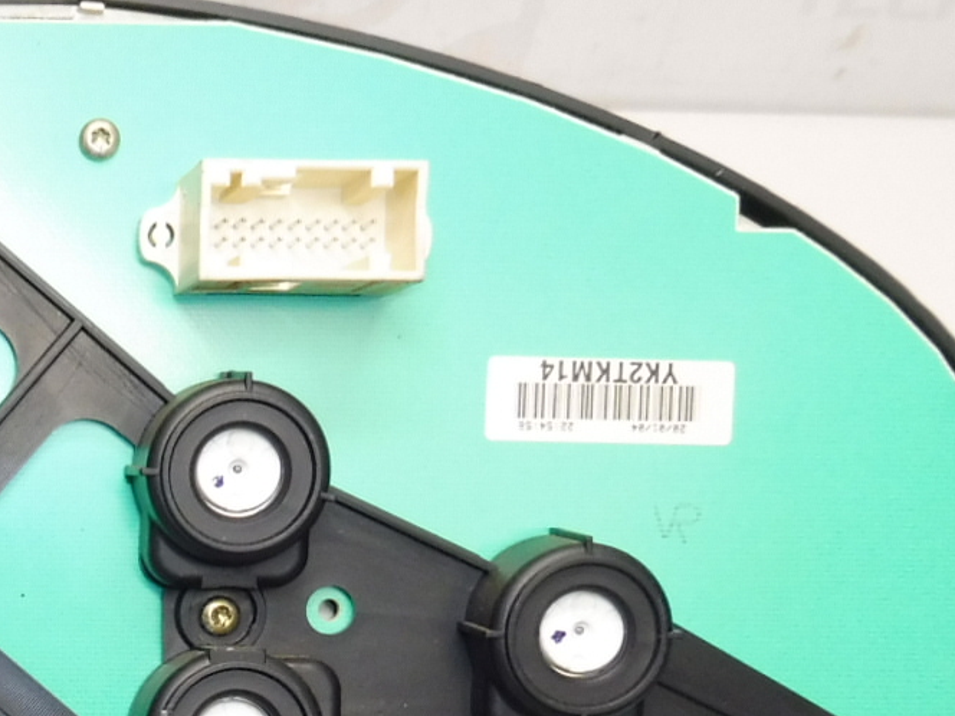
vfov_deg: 19.5
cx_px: -155
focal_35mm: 74
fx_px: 2042
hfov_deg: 24.2
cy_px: 674
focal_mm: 4.3
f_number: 3.5
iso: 200
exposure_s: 1/80
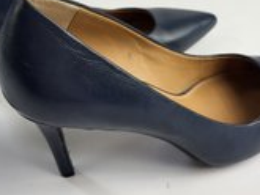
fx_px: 406
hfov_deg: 35.5
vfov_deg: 27.0
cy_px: 76
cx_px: 127
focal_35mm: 54
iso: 40
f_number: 1.8
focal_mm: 5.4
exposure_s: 1/282
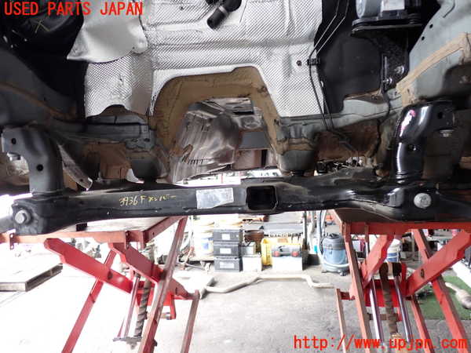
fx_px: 408
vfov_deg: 46.8
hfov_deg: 60.0
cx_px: 236
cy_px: 176
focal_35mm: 30
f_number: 2.3
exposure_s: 1/60
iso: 200
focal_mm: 5.4
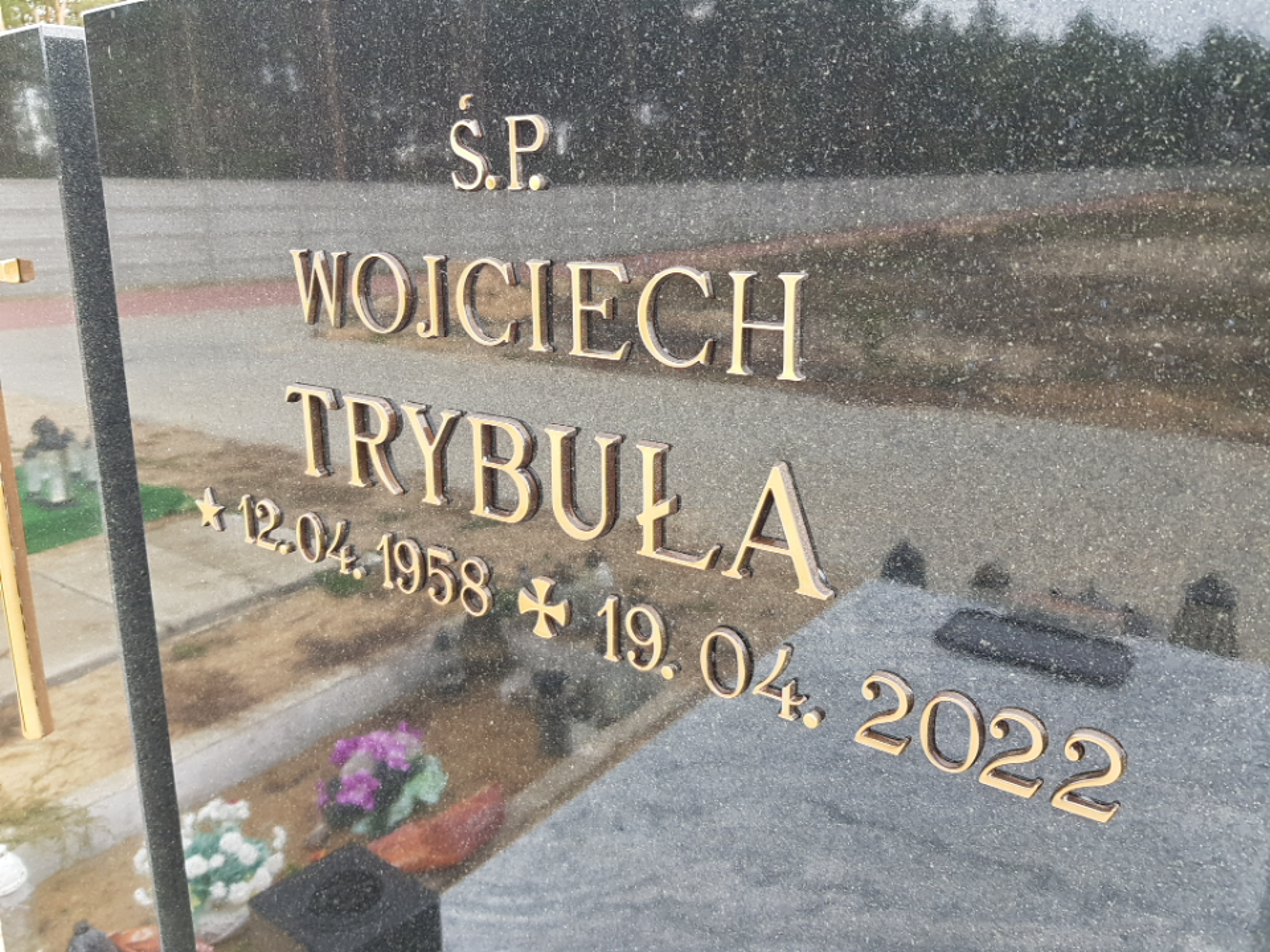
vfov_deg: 53.1
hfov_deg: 67.3
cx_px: 635
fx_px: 954
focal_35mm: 26
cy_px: 476
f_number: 1.7
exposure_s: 1/106
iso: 40
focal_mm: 4.2
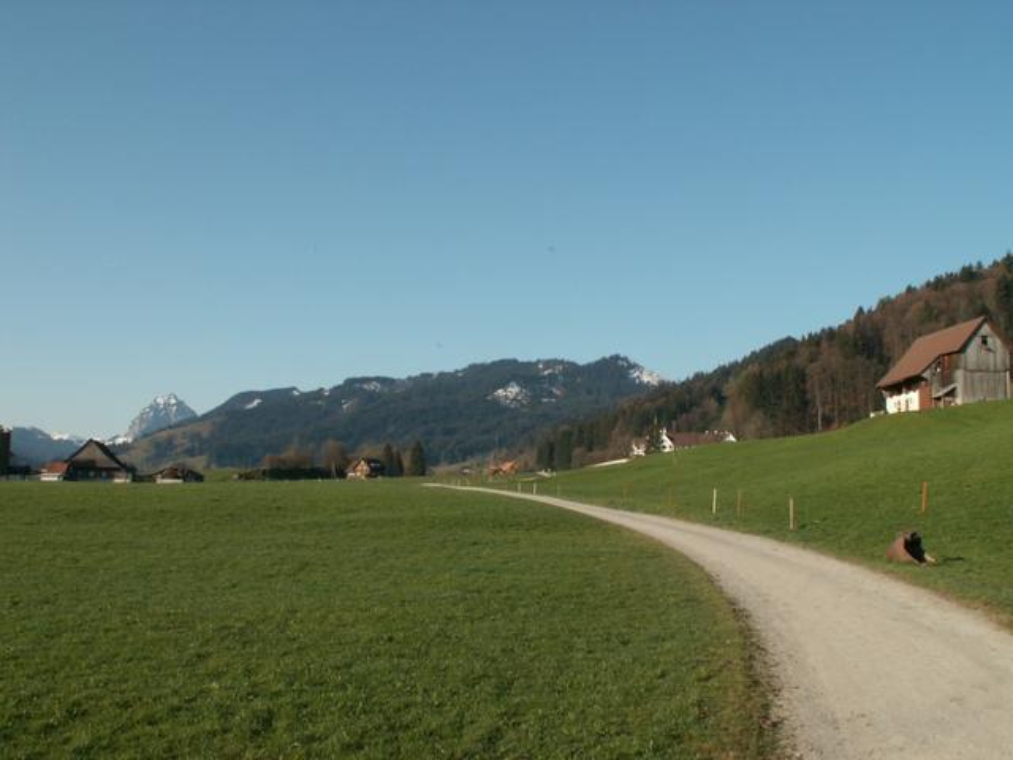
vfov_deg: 40.7
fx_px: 1024
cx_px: 506
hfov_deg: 52.6
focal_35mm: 35
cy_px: 380
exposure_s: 1/125
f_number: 8
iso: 50
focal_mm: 5.86
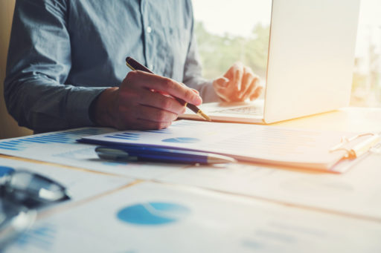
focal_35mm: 38
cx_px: 190
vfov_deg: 35.0
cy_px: 126
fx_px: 402
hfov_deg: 50.7
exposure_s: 1/320
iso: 200
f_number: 3.2
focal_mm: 25.4
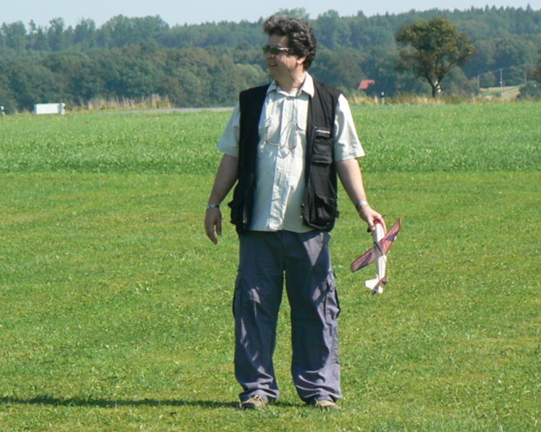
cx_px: 270
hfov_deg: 8.8
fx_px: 3523
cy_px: 215
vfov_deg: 7.0
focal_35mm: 220
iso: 100
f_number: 4
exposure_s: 1/800
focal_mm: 32.3
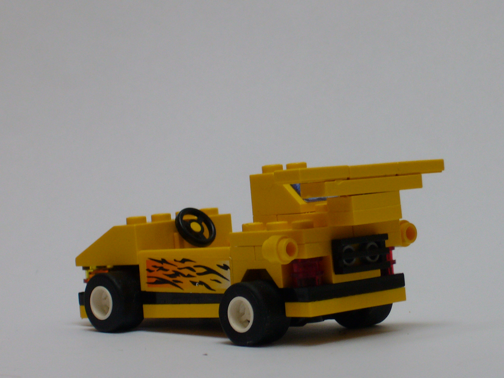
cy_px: 189
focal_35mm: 144
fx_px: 2097
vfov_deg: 10.3
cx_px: 252
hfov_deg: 13.7
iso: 100
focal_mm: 17.4
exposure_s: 1/50
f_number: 5
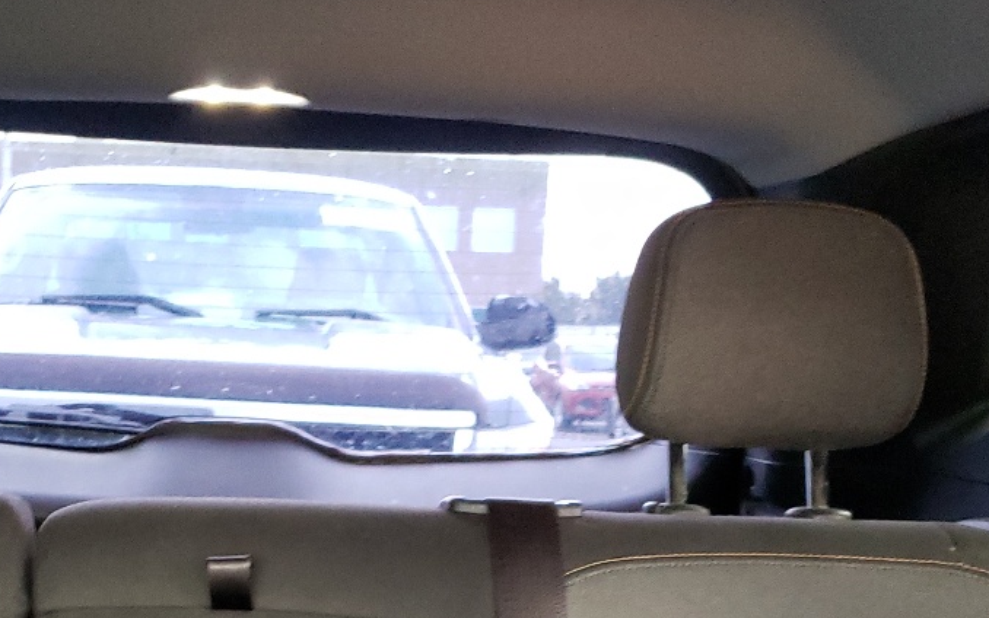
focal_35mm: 65
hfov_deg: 31.1
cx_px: 282
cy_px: 856
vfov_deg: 18.3
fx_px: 1752
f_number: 1.5
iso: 408
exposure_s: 1/30
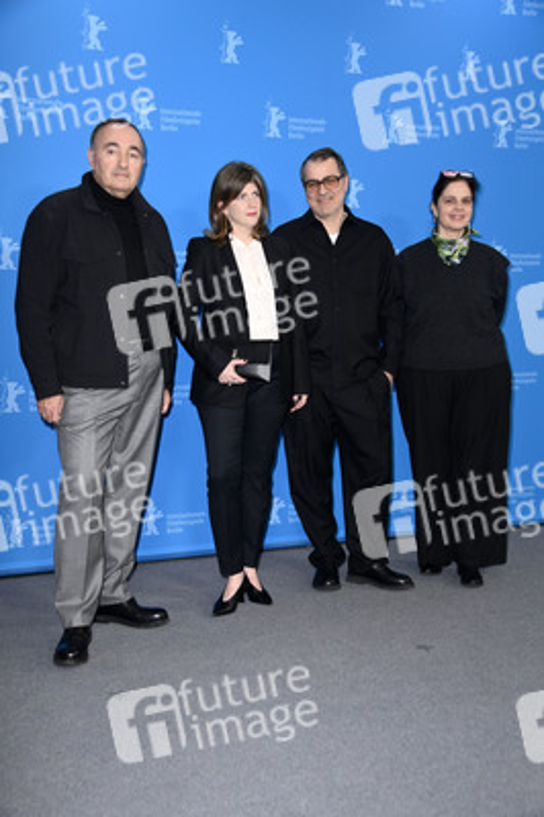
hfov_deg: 30.5
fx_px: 999
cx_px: 272
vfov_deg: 44.5
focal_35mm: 44
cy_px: 408
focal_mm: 44
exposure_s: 1/250
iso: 1250
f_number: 5.6
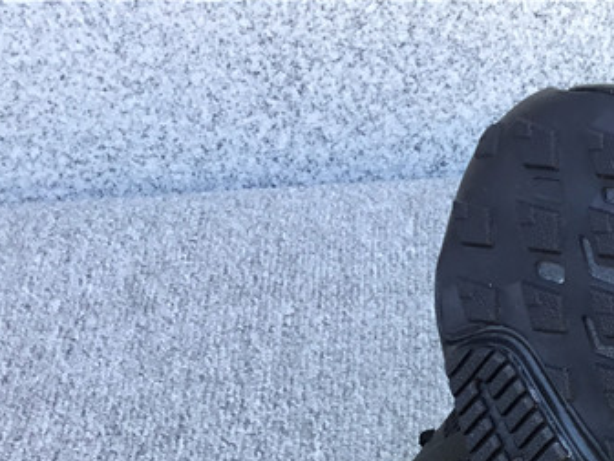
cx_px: 782
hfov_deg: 21.5
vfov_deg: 16.7
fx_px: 1472
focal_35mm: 83
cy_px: 616
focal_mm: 3.3
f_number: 2.4
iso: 40
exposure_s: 1/100
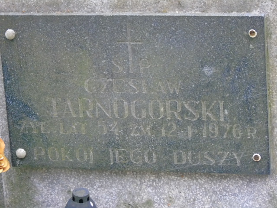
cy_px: 104
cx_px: 138
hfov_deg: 10.6
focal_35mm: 186
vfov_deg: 8.0
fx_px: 1488
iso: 800
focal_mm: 33
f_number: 5
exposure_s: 1/40
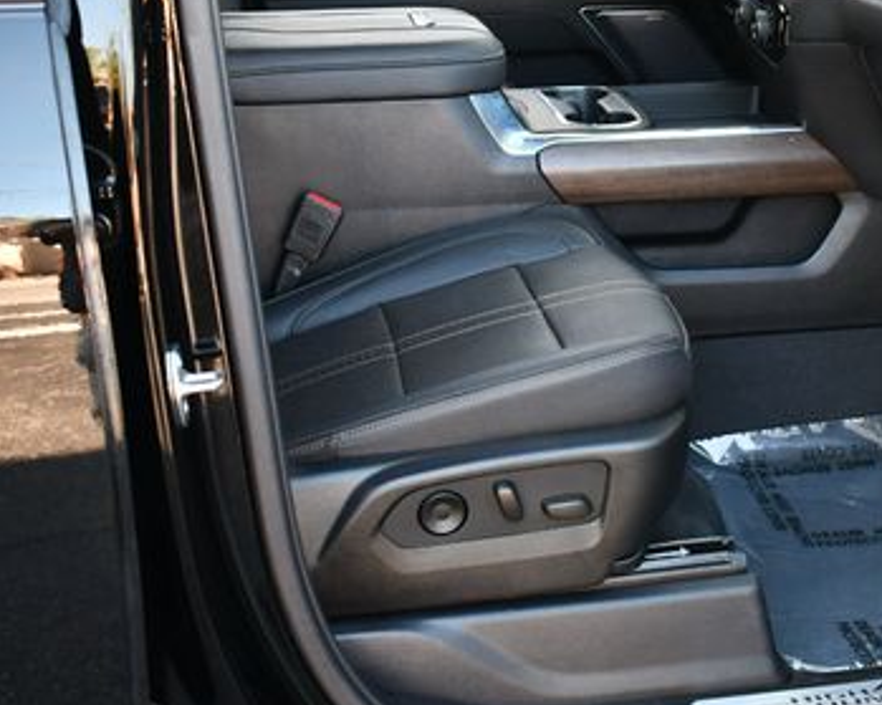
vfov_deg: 24.3
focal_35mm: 62
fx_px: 1618
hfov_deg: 30.0
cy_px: 182
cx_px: 665
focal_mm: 18
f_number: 3.5
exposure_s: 1/250
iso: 720
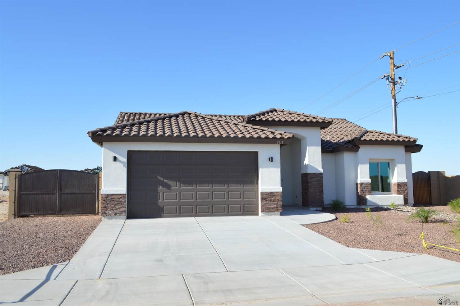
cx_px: 230
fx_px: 345
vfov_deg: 47.8
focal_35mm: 27
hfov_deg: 67.4
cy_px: 153
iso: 100
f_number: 8
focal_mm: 18
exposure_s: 1/250
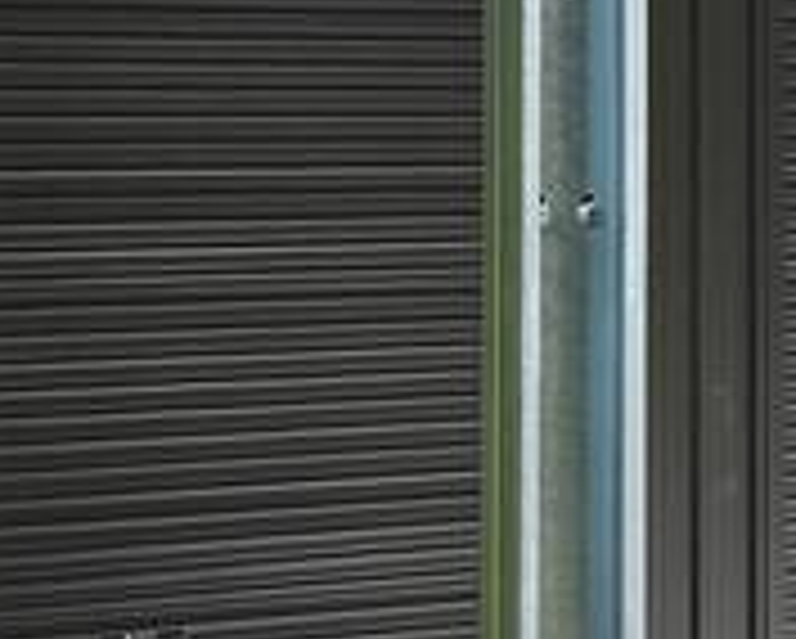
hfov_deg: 11.6
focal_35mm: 152
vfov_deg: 10.1
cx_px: 1493
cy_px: 45
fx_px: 3585
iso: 25
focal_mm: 5.4
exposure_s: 1/848
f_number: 1.8
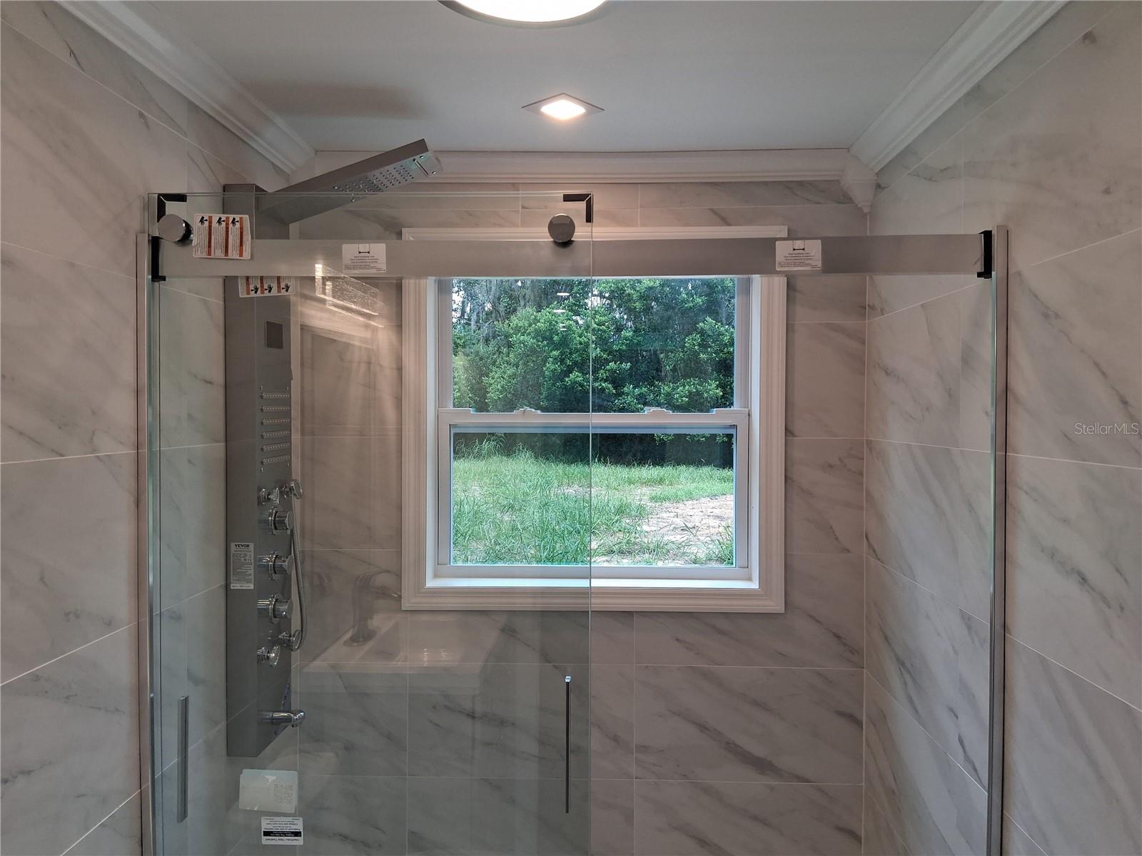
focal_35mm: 26
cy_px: 428
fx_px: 858
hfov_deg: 67.3
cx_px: 571
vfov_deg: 53.1
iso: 80
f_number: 1.8
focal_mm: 3.98
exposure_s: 1/120
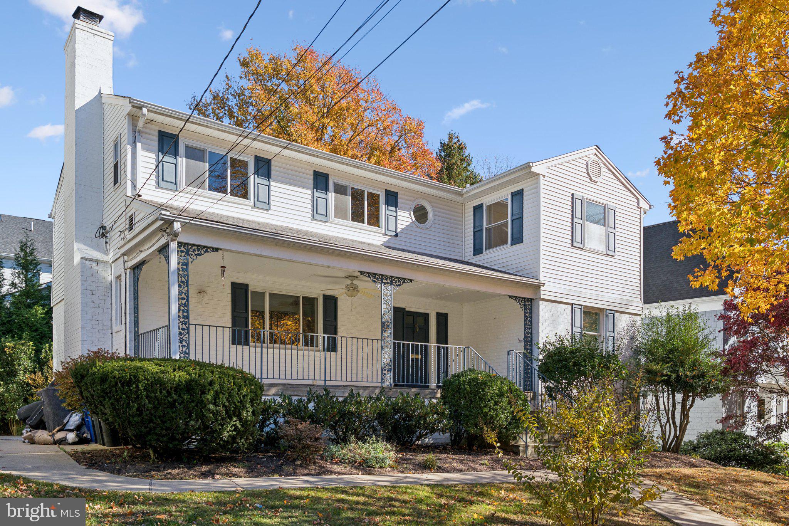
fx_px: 592
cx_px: 394
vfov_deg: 47.9
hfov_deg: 67.4
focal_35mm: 27
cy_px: 263
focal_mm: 18
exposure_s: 1/500
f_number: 4.5
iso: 125
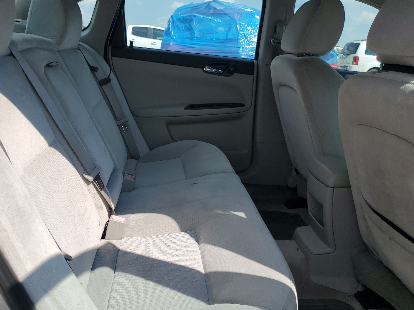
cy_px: 171
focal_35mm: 30
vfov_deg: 46.7
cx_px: 186
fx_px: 359
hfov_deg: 59.8
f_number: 1.5
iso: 50
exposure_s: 1/3333
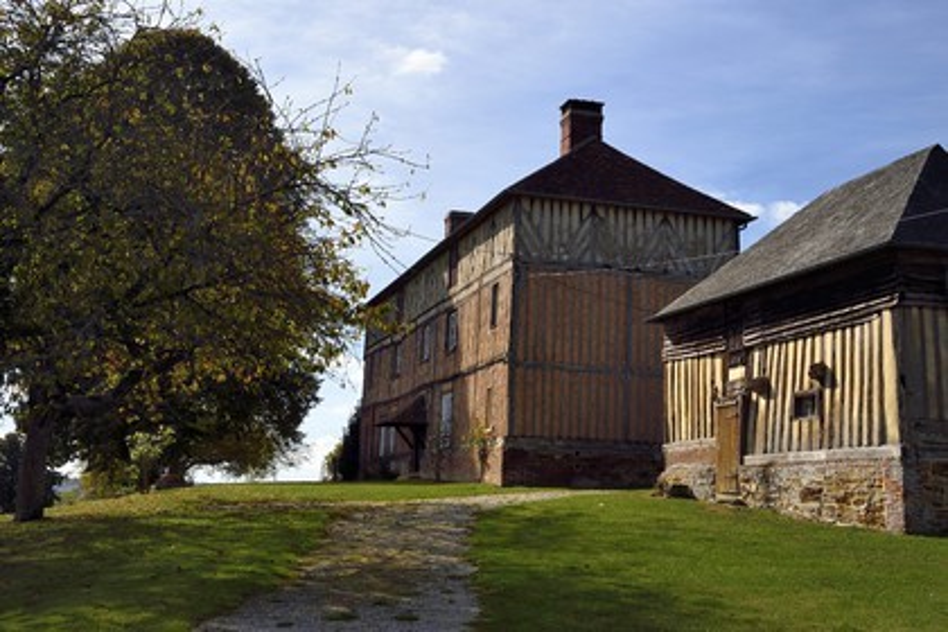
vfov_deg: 29.9
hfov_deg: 43.6
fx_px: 1185
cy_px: 316
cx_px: 474
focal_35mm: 45
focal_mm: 45
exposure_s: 1/250
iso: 200
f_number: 14
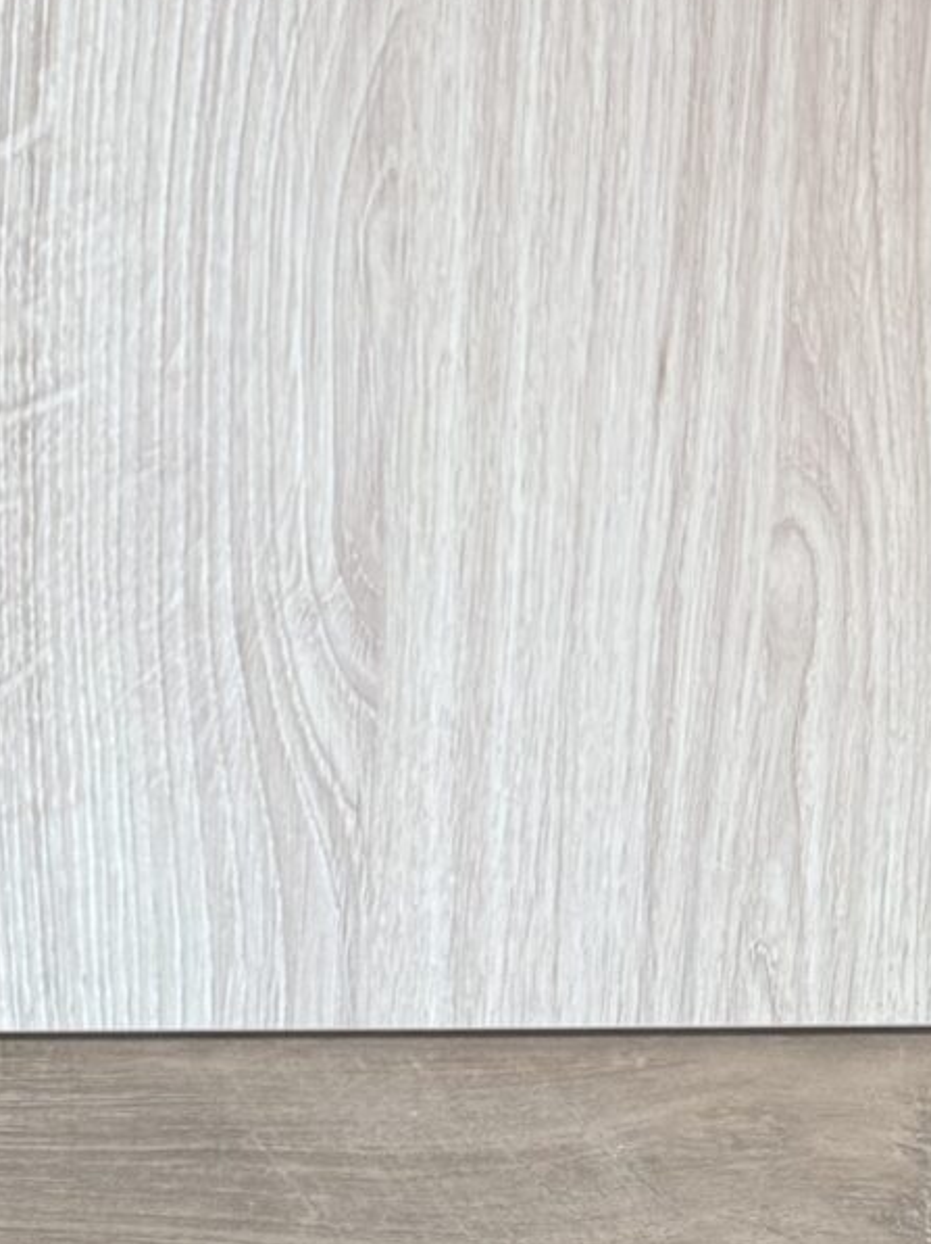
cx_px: 83
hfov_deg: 14.2
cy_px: -1196
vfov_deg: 15.5
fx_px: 3698
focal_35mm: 103
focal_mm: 6.76
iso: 160
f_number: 1.78
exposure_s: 1/100
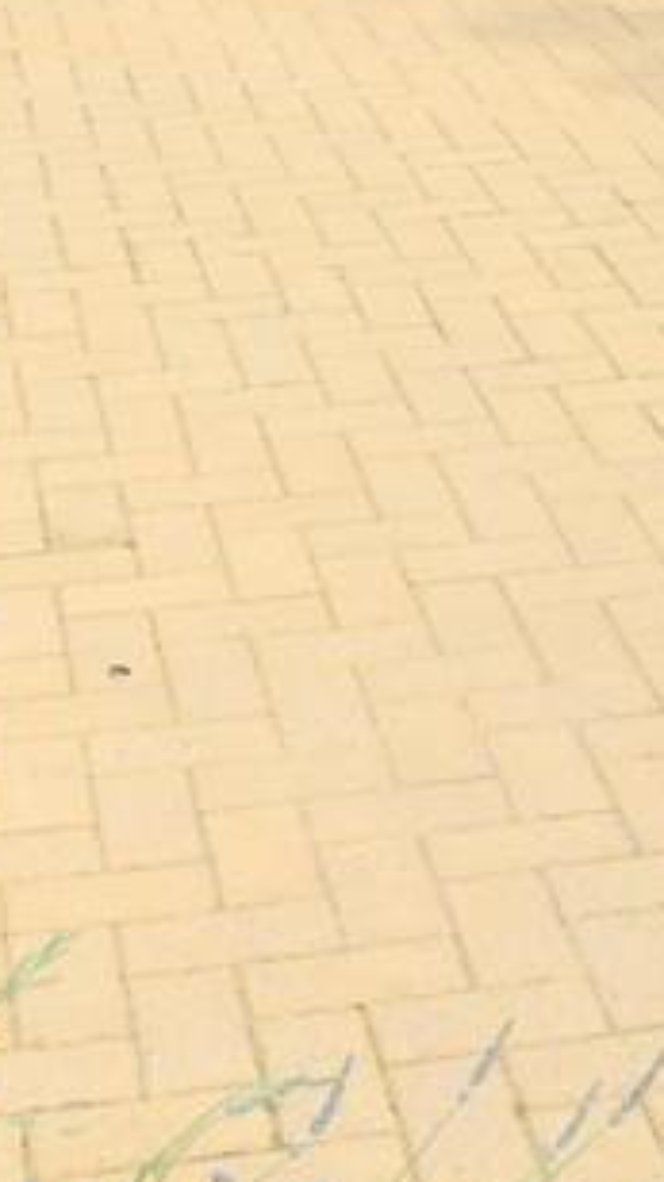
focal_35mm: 94
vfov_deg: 21.6
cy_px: -90
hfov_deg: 12.7
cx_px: 622
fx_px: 2945
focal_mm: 18
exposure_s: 1/250
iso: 100
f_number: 8
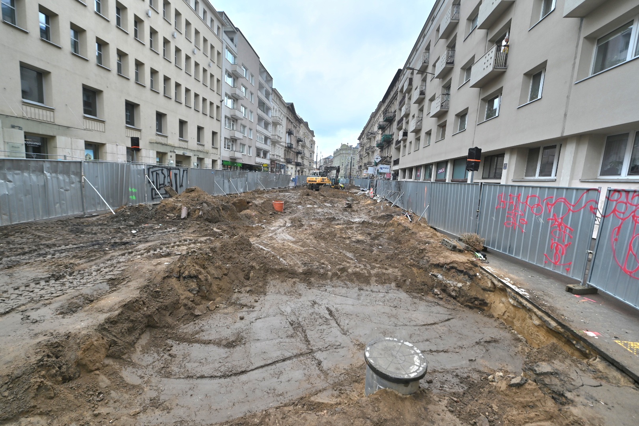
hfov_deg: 104.3
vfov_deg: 81.2
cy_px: 213
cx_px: 320
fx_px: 248
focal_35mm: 14
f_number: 4.5
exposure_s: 1/400
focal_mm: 14
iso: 100
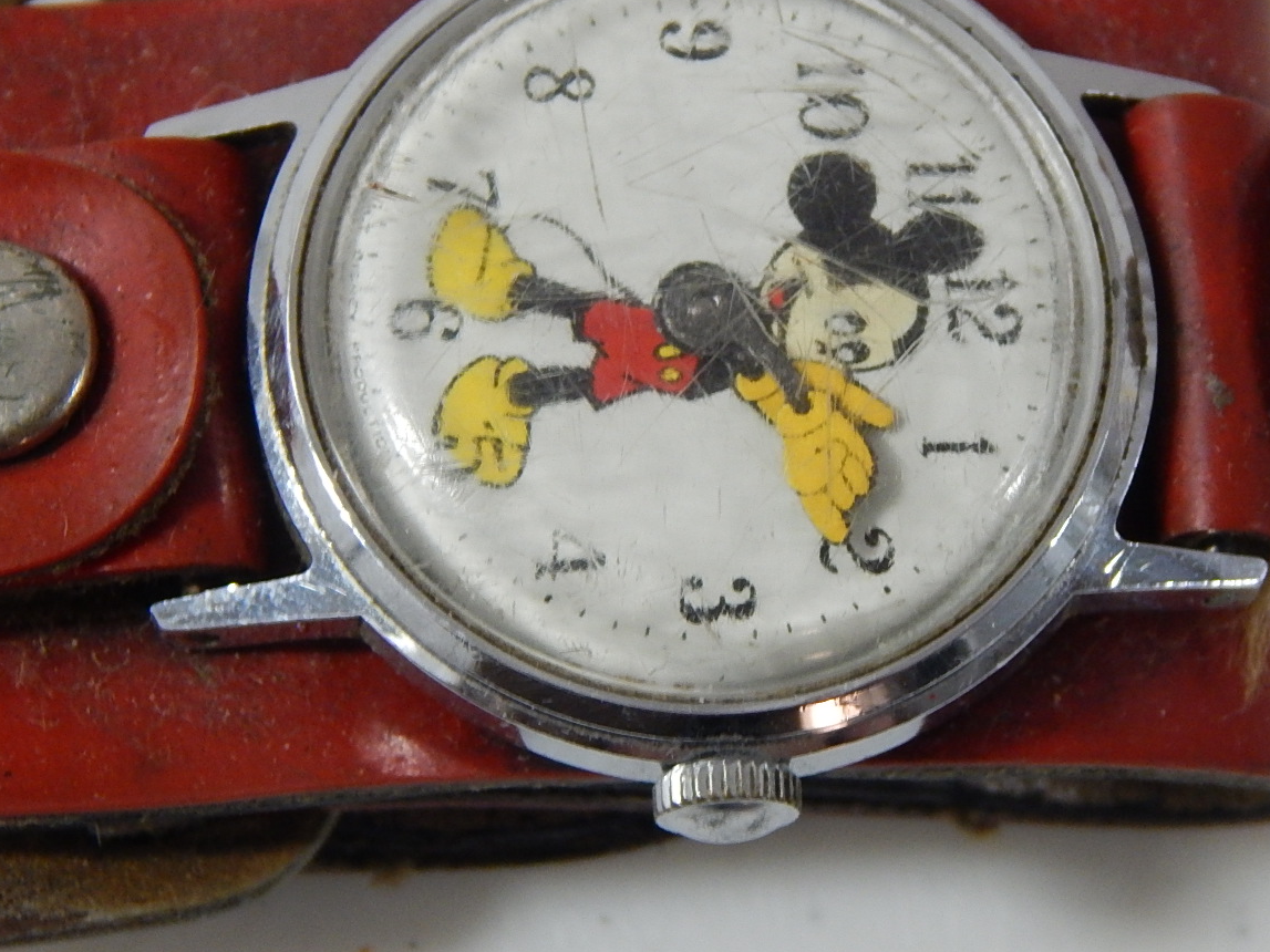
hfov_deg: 12.4
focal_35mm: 159
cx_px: 731
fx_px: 5833
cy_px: 459
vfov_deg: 9.3
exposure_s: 1/20
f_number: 4.6
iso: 400
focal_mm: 20.5
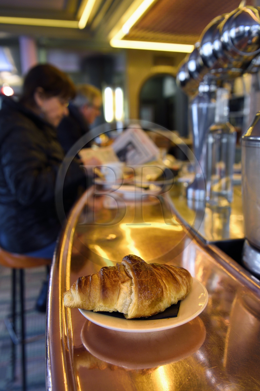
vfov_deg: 60.3
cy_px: 196
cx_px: 130
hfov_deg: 42.3
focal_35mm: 31
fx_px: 336
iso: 800
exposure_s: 1/80
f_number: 4.5
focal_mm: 31
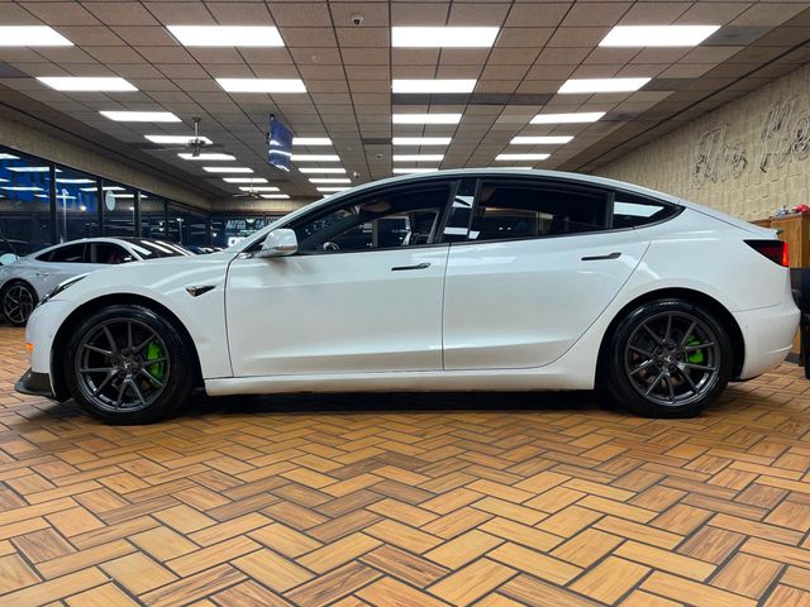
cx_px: 405
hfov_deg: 67.3
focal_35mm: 26
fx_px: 608
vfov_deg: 53.1
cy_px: 304
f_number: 1.6
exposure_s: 1/120
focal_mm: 4.2
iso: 100
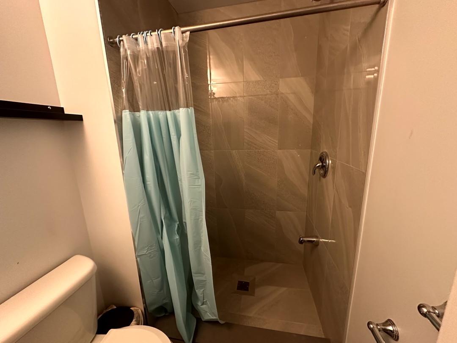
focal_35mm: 14
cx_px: 228
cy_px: 172
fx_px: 185
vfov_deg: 85.7
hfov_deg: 102.1
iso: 640
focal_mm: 2.22
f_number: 2.2
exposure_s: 1/60
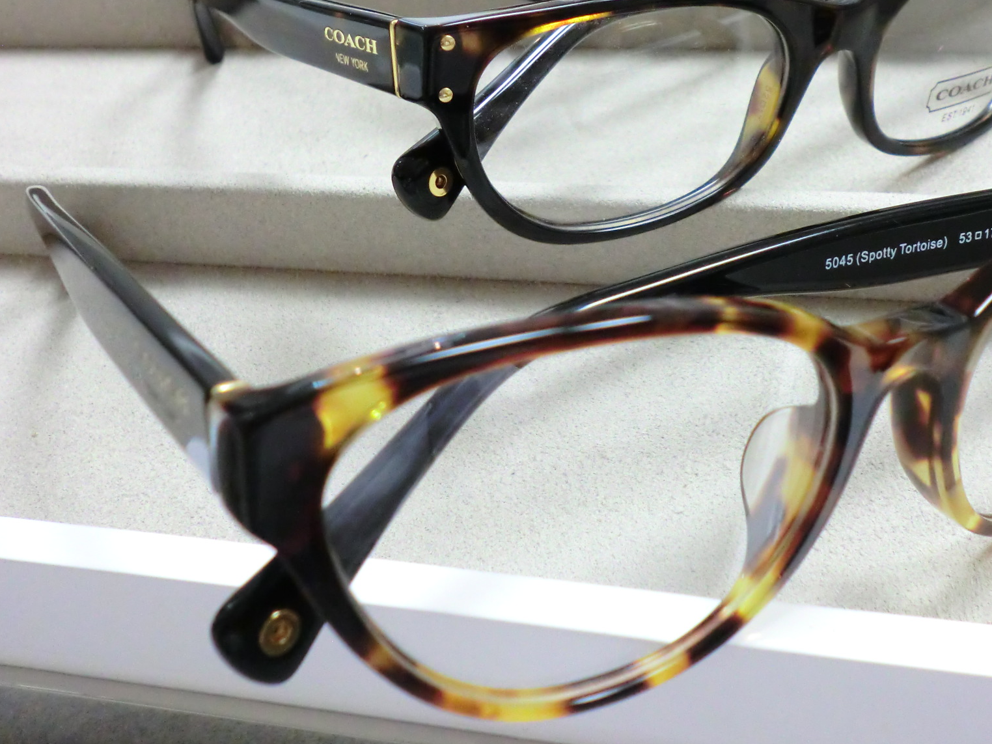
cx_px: 559
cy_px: 247
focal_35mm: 43
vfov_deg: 33.3
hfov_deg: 43.8
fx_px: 1232
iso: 500
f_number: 3.5
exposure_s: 1/60
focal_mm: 5.8
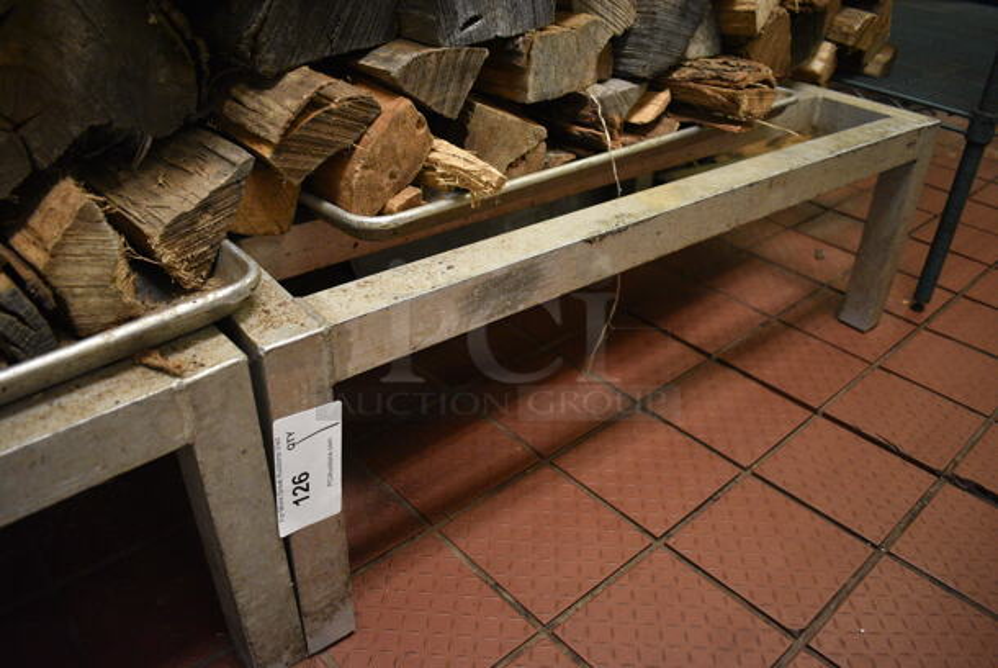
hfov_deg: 67.3
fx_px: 749
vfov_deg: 48.0
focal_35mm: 27
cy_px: 334
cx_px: 499
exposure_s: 1/125
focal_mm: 18
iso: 3200
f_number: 3.5
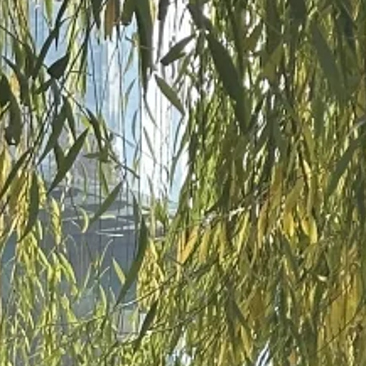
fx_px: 3373
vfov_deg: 6.2
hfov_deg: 6.0
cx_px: 850
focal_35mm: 282
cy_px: 86
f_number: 1.78
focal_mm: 6.86
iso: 64
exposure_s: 1/651
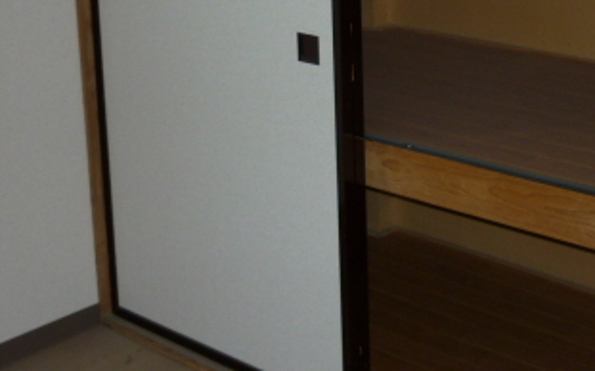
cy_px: -48
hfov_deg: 28.4
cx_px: 413
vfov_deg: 17.4
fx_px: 1167
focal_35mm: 72
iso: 100
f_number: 2.8
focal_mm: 5.5
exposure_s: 1/30
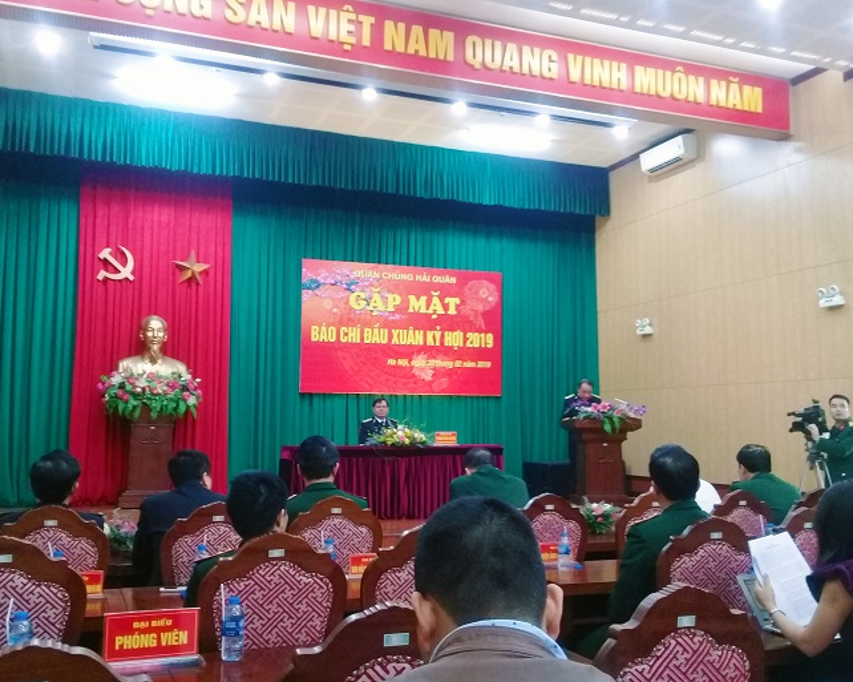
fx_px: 833
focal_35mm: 33
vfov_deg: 44.5
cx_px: 405
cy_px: 338
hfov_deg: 54.2
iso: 200
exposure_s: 1/17
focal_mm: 3.3
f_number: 2.2
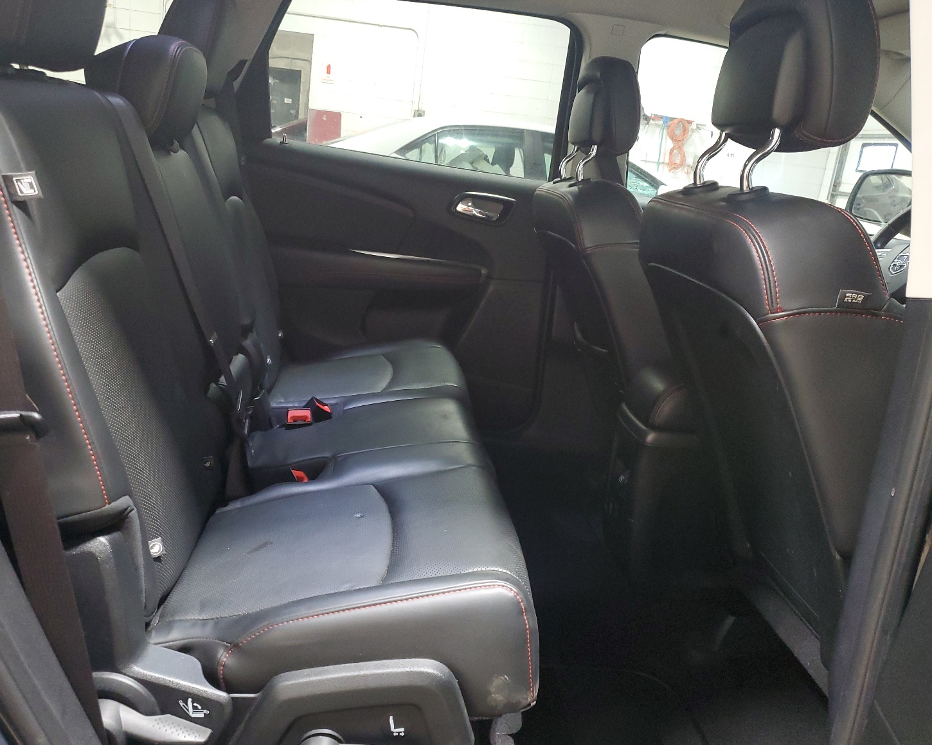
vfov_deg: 51.5
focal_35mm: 28
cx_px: 431
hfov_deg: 62.1
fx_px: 772
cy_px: 365
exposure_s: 1/30
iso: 293
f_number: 1.5
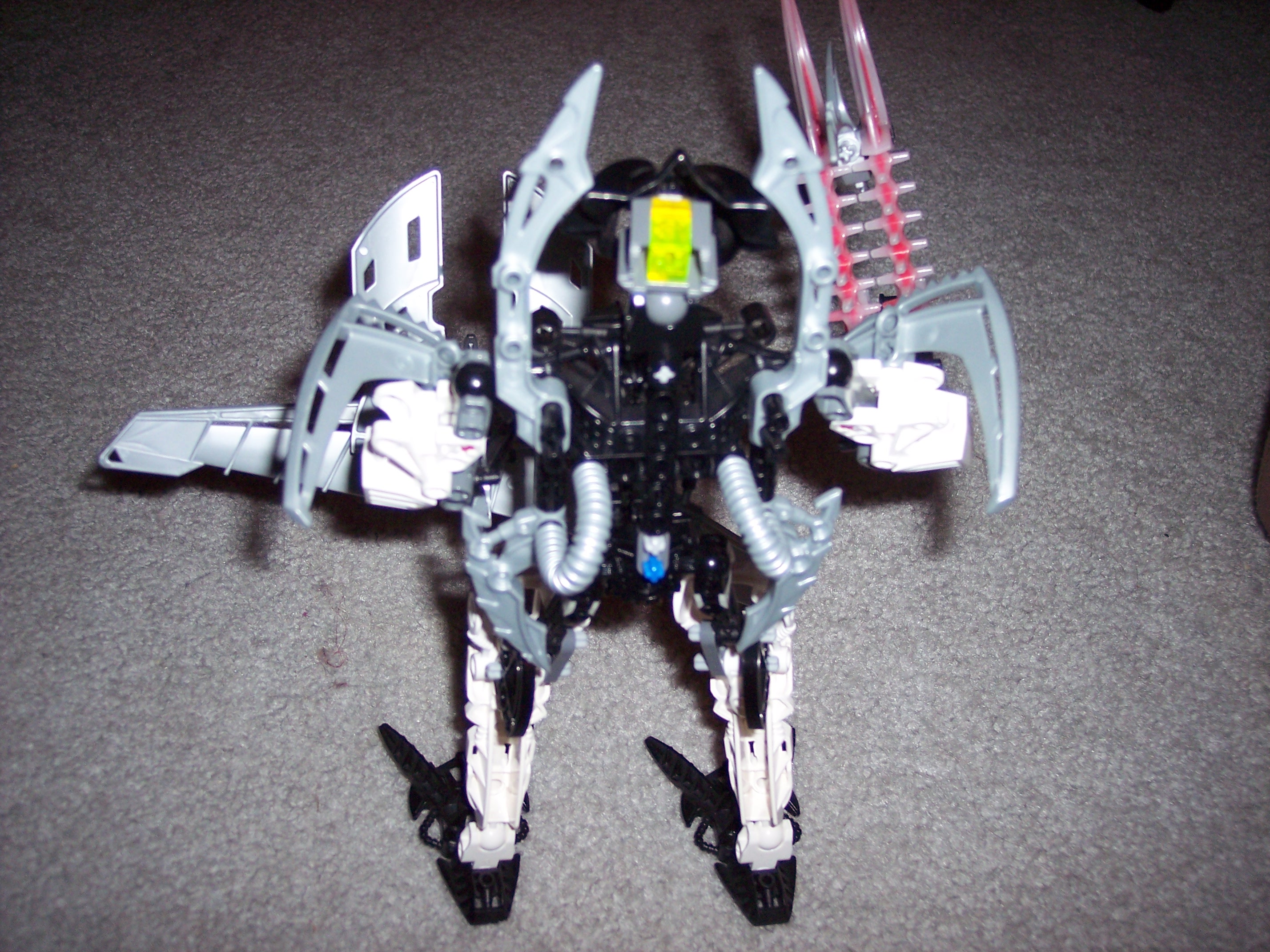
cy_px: 476
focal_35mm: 39
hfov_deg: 47.9
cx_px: 635
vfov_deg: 36.8
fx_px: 1431
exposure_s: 1/60
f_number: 2.8
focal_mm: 8
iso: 140
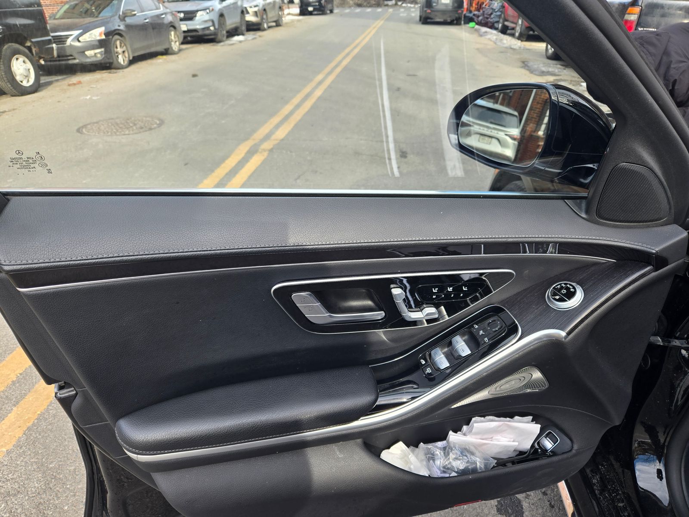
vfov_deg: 58.9
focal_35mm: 23
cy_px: 258
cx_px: 344
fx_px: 458
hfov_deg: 73.9
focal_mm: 5.4
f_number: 1.8
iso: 100
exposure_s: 1/508
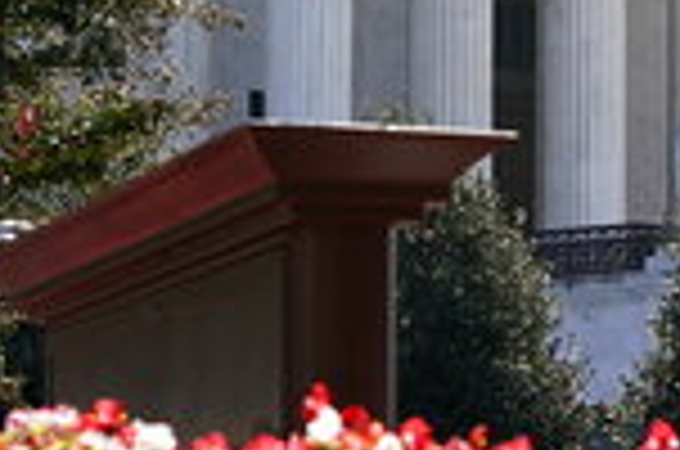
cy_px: -88
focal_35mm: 238
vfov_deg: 5.7
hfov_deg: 8.5
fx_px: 4486
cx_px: 883
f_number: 7.1
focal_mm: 70
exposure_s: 1/640
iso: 320
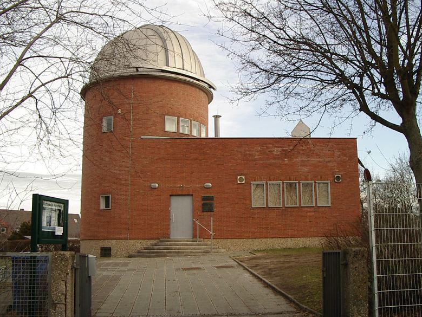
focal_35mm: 39
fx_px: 476
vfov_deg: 36.8
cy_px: 159
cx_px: 216
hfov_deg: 47.8
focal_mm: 5.8
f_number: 4.8
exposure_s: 1/200
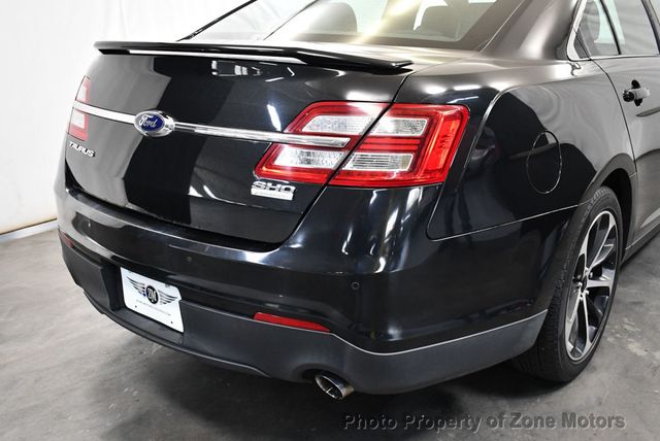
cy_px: 220
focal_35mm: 36
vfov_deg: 36.9
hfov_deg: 53.1
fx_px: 661
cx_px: 330
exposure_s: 1/125
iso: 1800
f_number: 3.5
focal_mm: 18
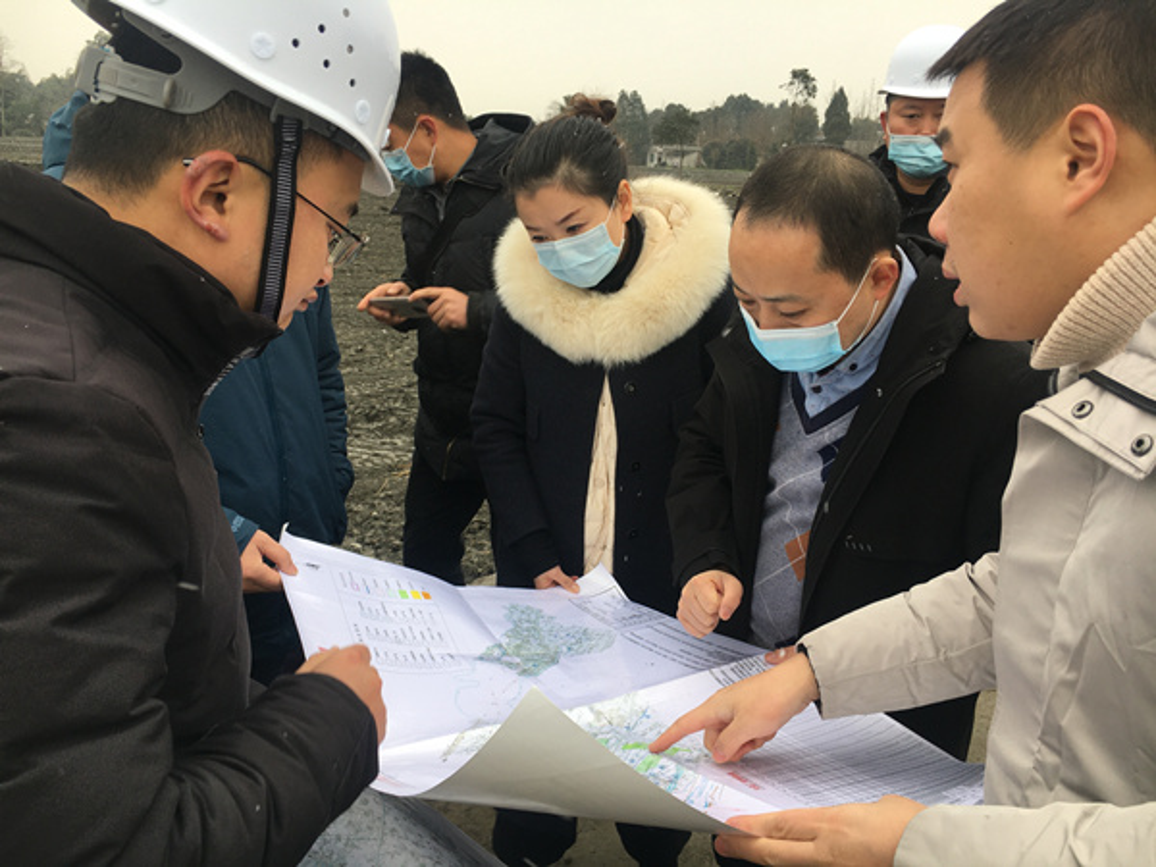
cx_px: 578
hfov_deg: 61.7
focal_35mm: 29
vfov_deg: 48.2
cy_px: 434
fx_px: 968
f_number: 2.2
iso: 25
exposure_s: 1/120
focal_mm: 4.15
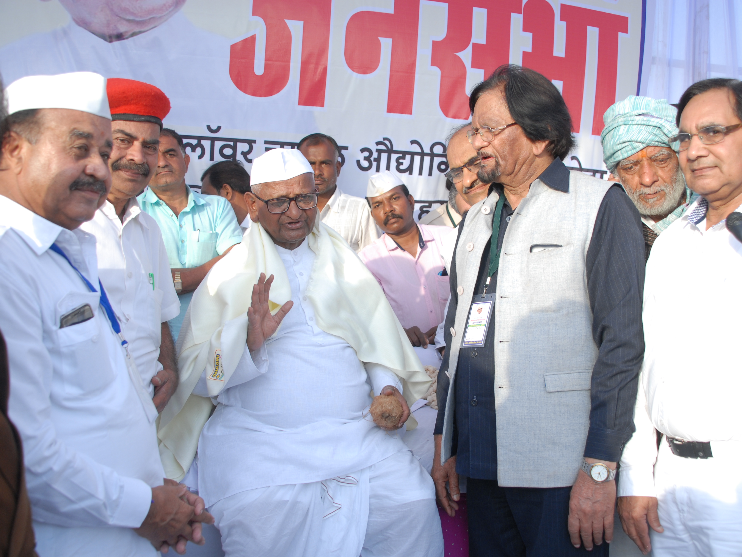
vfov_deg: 36.8
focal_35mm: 39
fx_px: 836
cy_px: 279
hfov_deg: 47.8
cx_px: 393
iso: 200
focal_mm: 24
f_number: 4.5
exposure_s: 1/160
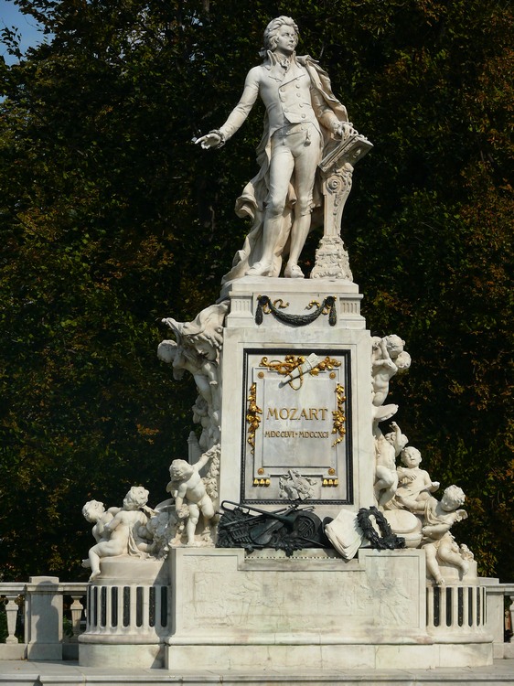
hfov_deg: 11.0
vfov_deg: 14.6
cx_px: 257
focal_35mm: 135
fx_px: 2674
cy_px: 343
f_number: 5.6
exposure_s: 1/250
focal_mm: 28.5
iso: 100
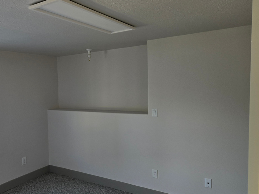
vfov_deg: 42.9
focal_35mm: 33
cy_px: 103
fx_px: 247
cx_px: 79
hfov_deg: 53.9
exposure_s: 1/120
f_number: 1.8
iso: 80
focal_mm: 5.4
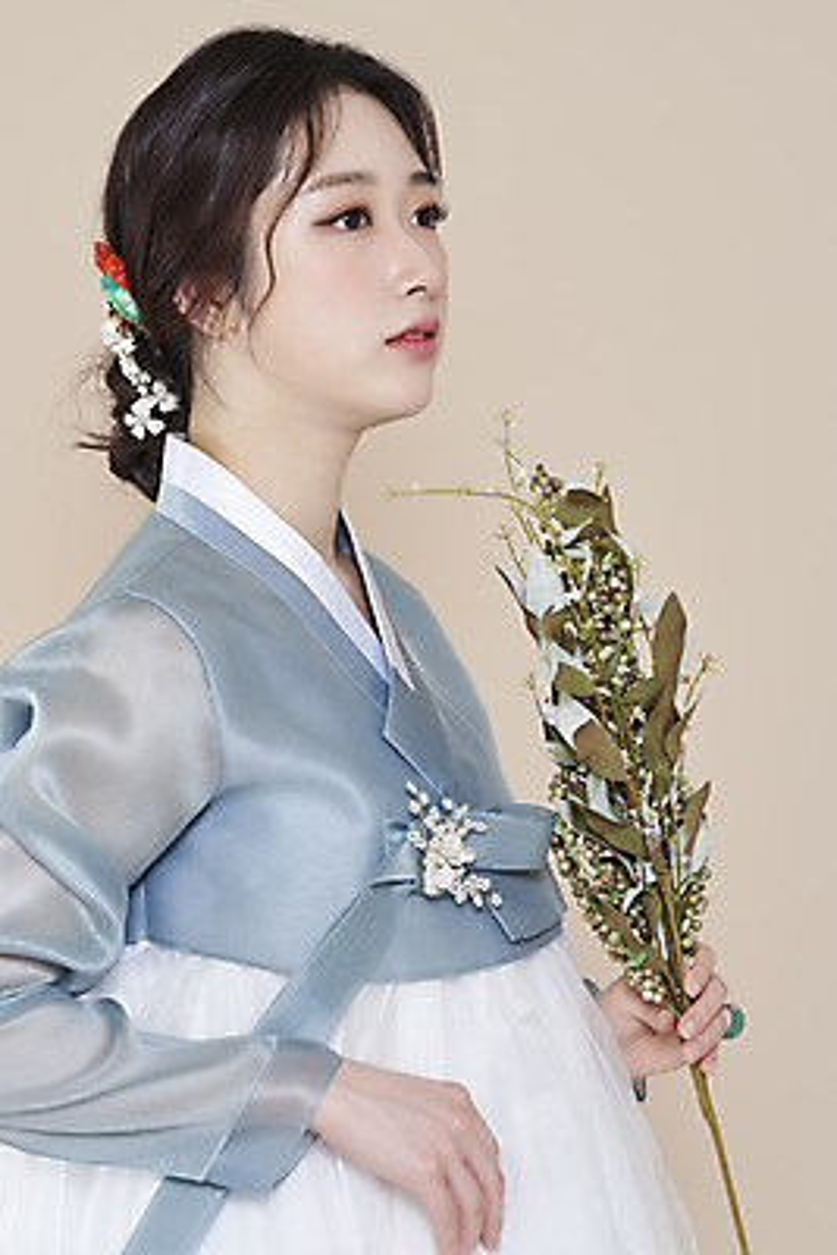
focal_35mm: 105
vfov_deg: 19.4
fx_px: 3658
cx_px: 418
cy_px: 628
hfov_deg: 13.1
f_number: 11
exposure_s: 1/125
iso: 64
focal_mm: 105
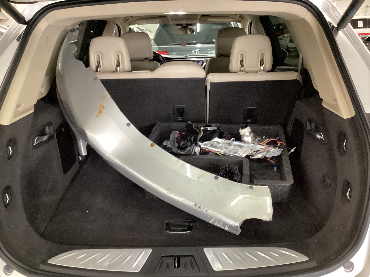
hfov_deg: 58.4
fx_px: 331
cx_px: 185
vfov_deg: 45.4
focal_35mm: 31
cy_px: 138
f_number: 2.4
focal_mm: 3.3
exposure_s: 1/30
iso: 400
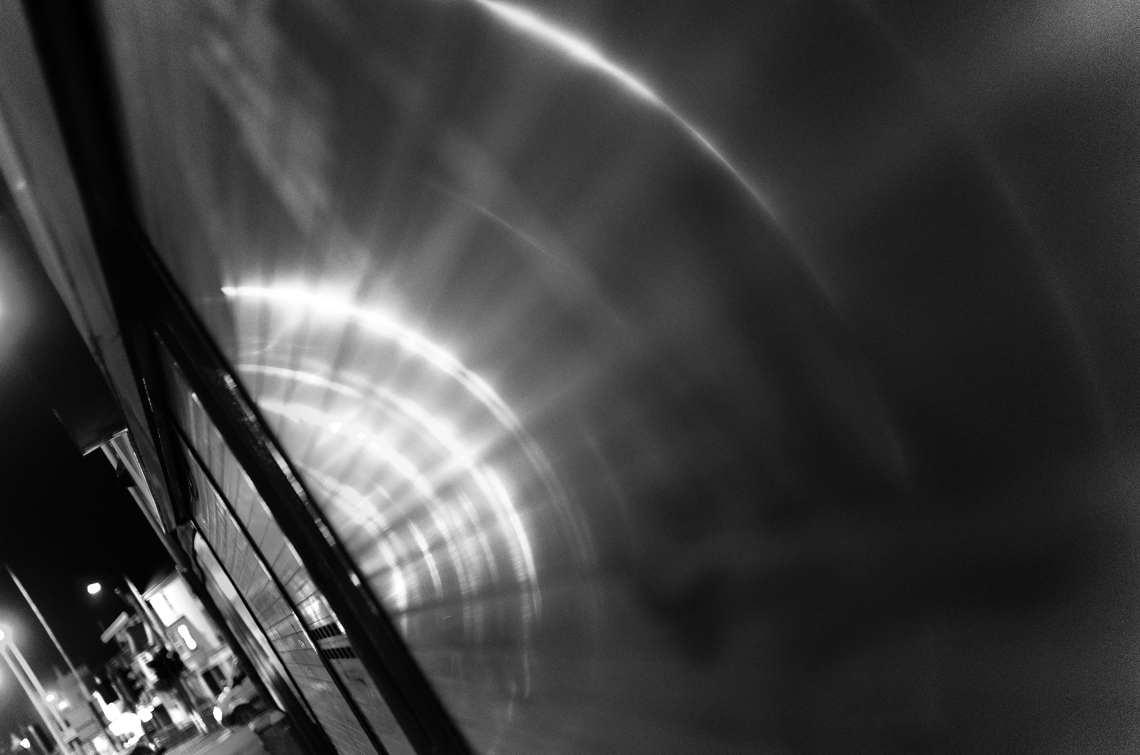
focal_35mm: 45
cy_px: 378
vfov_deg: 29.7
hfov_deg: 43.7
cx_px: 570
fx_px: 1422
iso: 2000
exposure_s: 1/40
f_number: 1.4
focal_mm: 30
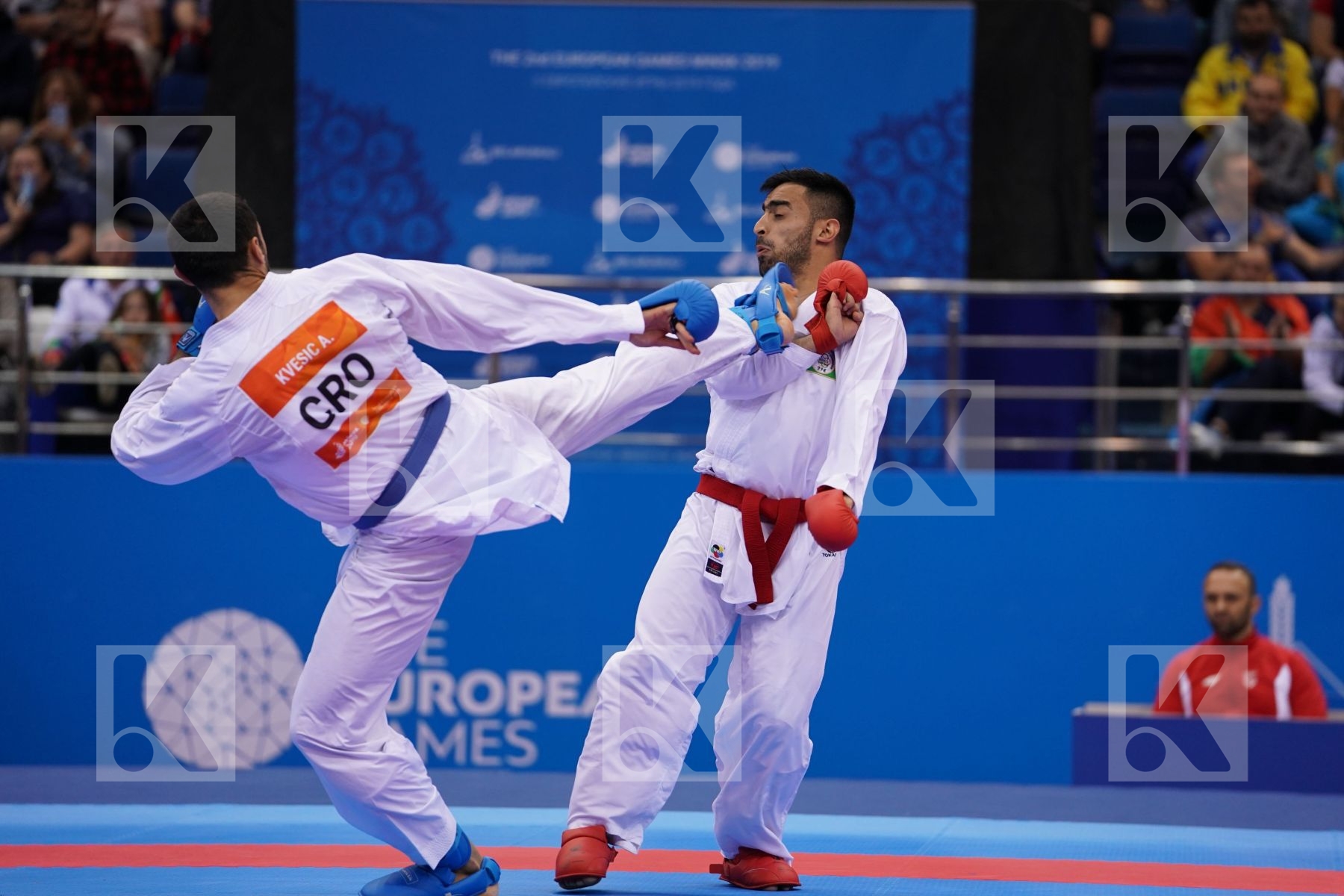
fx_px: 7242
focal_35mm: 194
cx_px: 672
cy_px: 448
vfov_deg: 7.1
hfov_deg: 10.6
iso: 1250
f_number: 2.8
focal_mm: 194
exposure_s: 1/1000
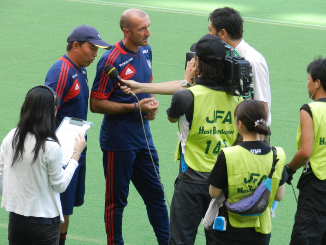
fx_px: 2910
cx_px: 163
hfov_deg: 6.4
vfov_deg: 4.8
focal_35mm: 309
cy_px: 122
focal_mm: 55
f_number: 5.4
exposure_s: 1/100
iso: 160
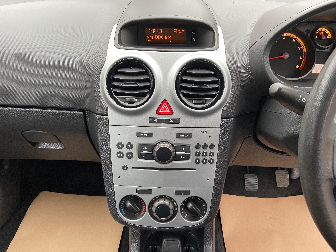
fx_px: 252
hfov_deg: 67.3
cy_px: 126
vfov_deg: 53.1
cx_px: 168
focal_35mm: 26
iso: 125
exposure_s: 1/73
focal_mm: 4.25
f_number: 1.8
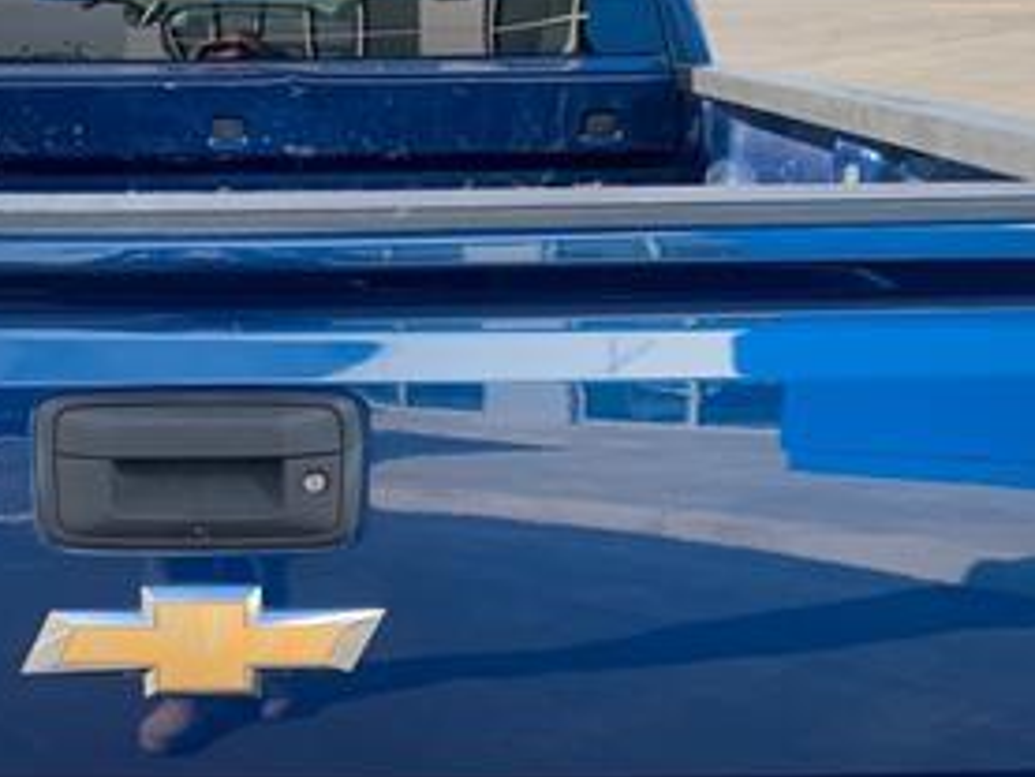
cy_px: 549
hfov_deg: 31.4
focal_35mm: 60
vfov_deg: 24.3
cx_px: 213
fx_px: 1795
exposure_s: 1/342
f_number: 1.8
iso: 25
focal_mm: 4.25
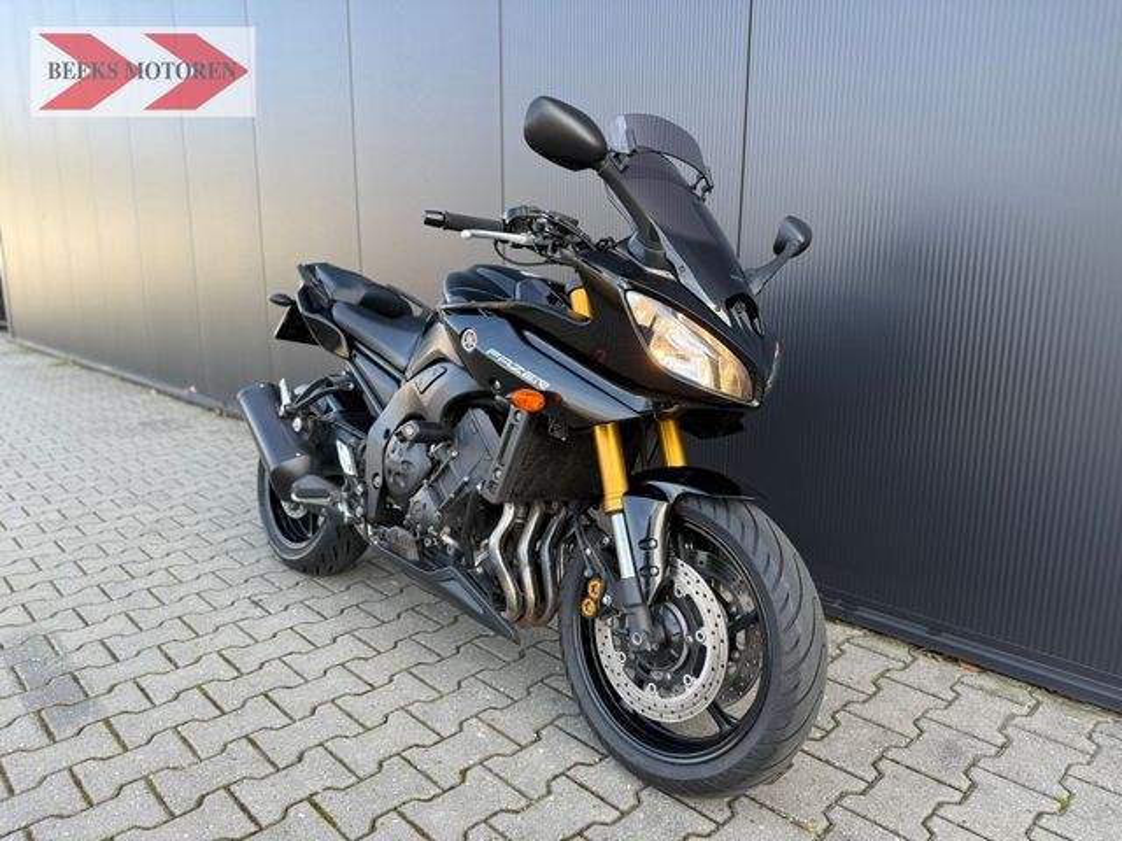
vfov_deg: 56.8
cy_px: 420
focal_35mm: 24
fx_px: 778
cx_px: 561
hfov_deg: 71.6
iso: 100
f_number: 1.78
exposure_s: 1/285
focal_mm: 6.76
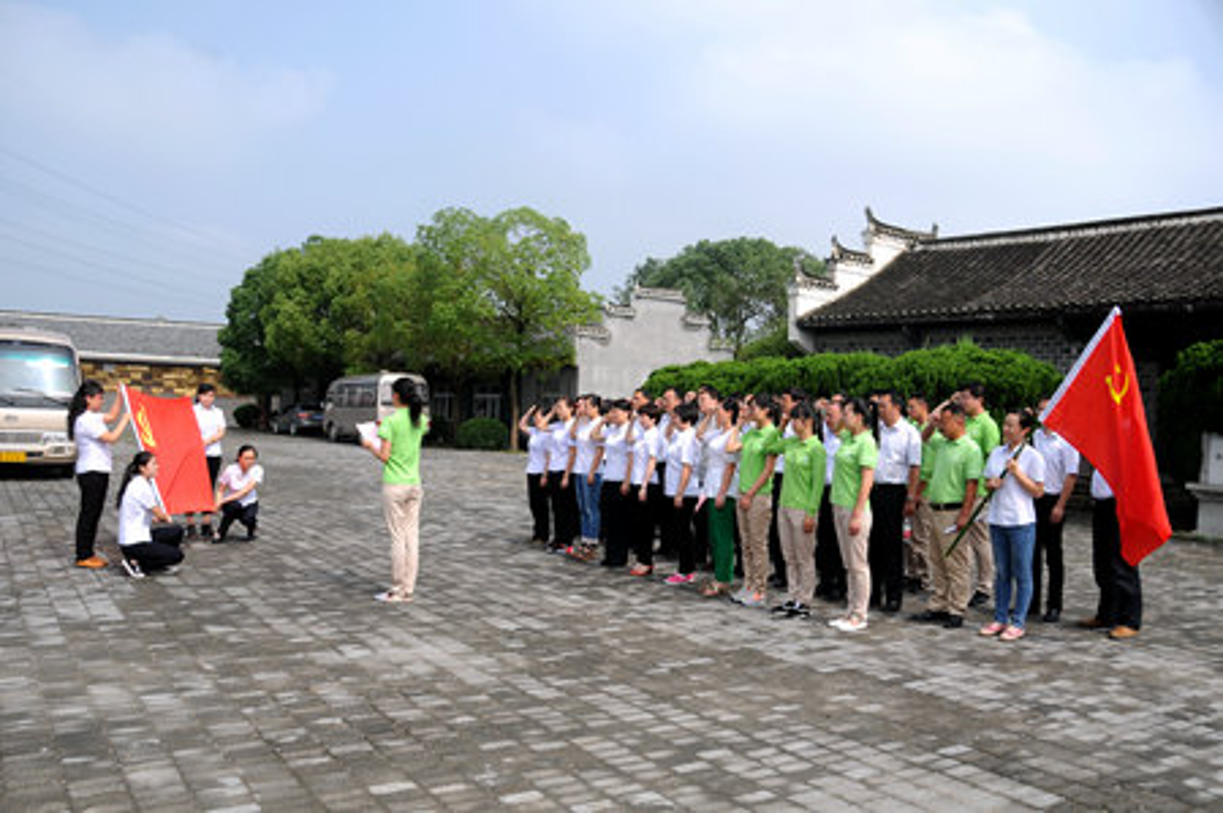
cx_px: 612
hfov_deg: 62.0
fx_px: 1018
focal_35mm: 30
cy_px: 406
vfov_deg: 43.5
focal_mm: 20
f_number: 5
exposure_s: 1/1250
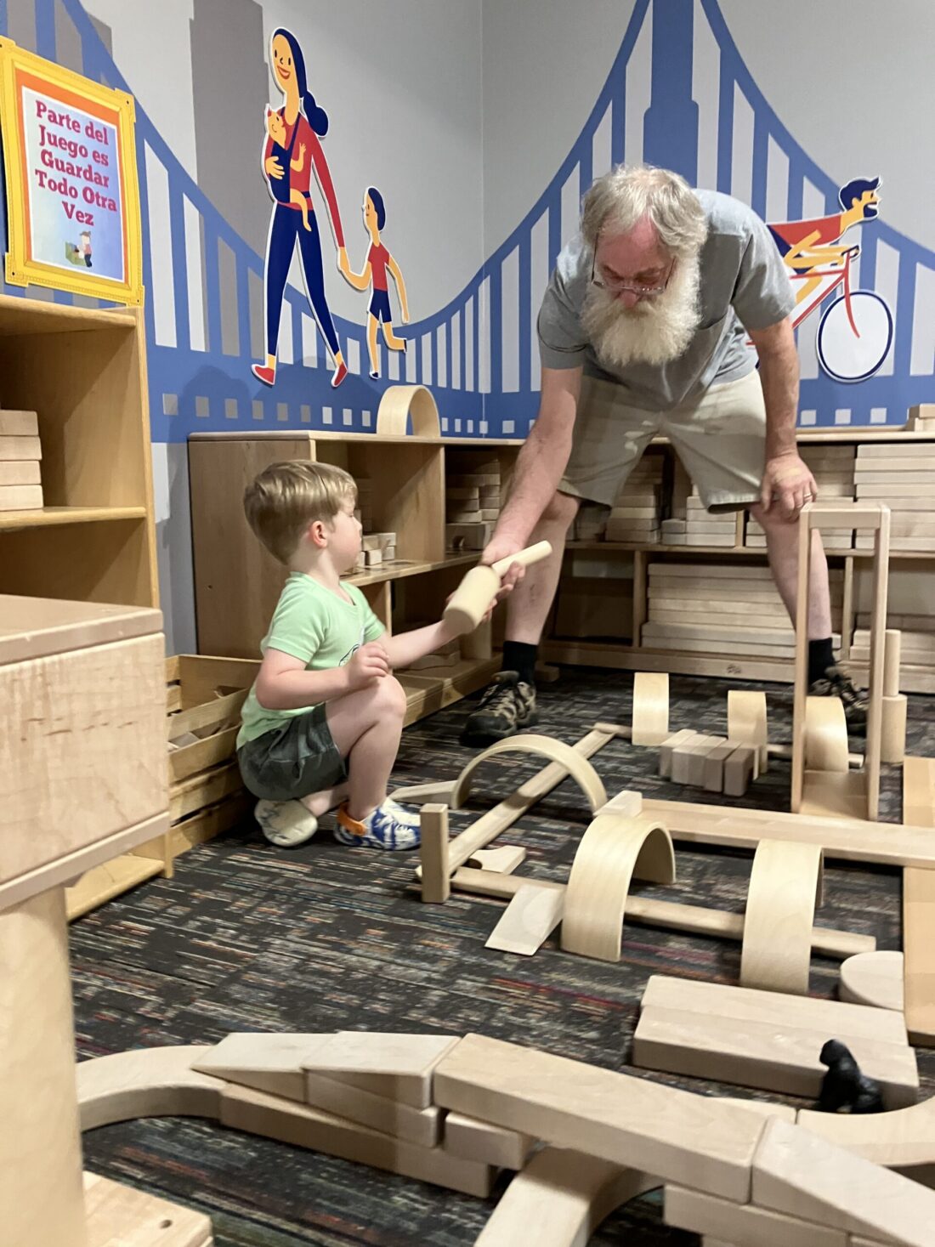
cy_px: 624
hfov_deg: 49.7
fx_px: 1009
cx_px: 468
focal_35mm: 28
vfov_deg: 63.4
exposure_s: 1/38
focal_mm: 3.99
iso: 320
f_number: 1.8
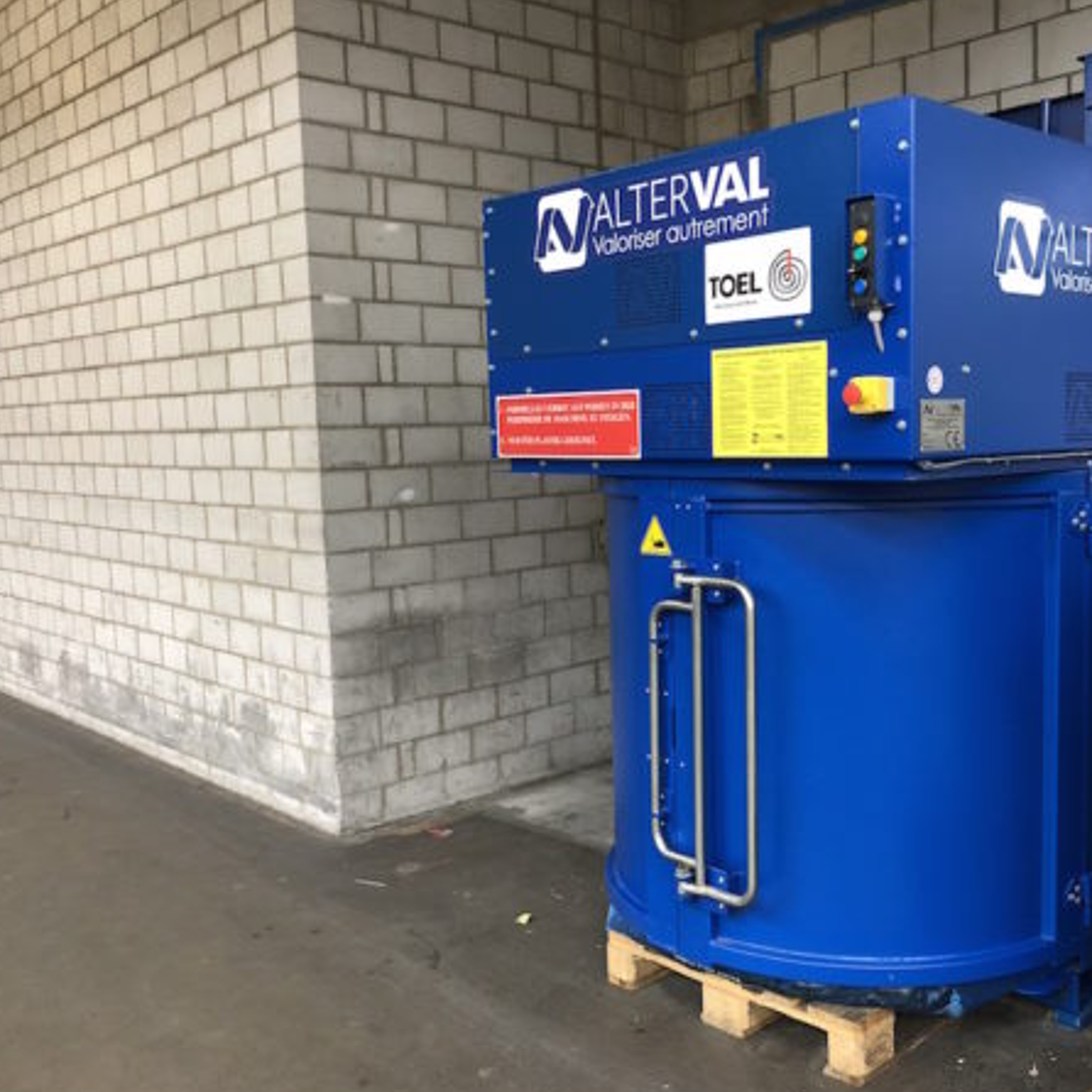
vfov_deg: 48.4
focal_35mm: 34
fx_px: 1213
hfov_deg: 48.1
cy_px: 553
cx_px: 675
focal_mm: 3.99
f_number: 1.8
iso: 40
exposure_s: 1/17
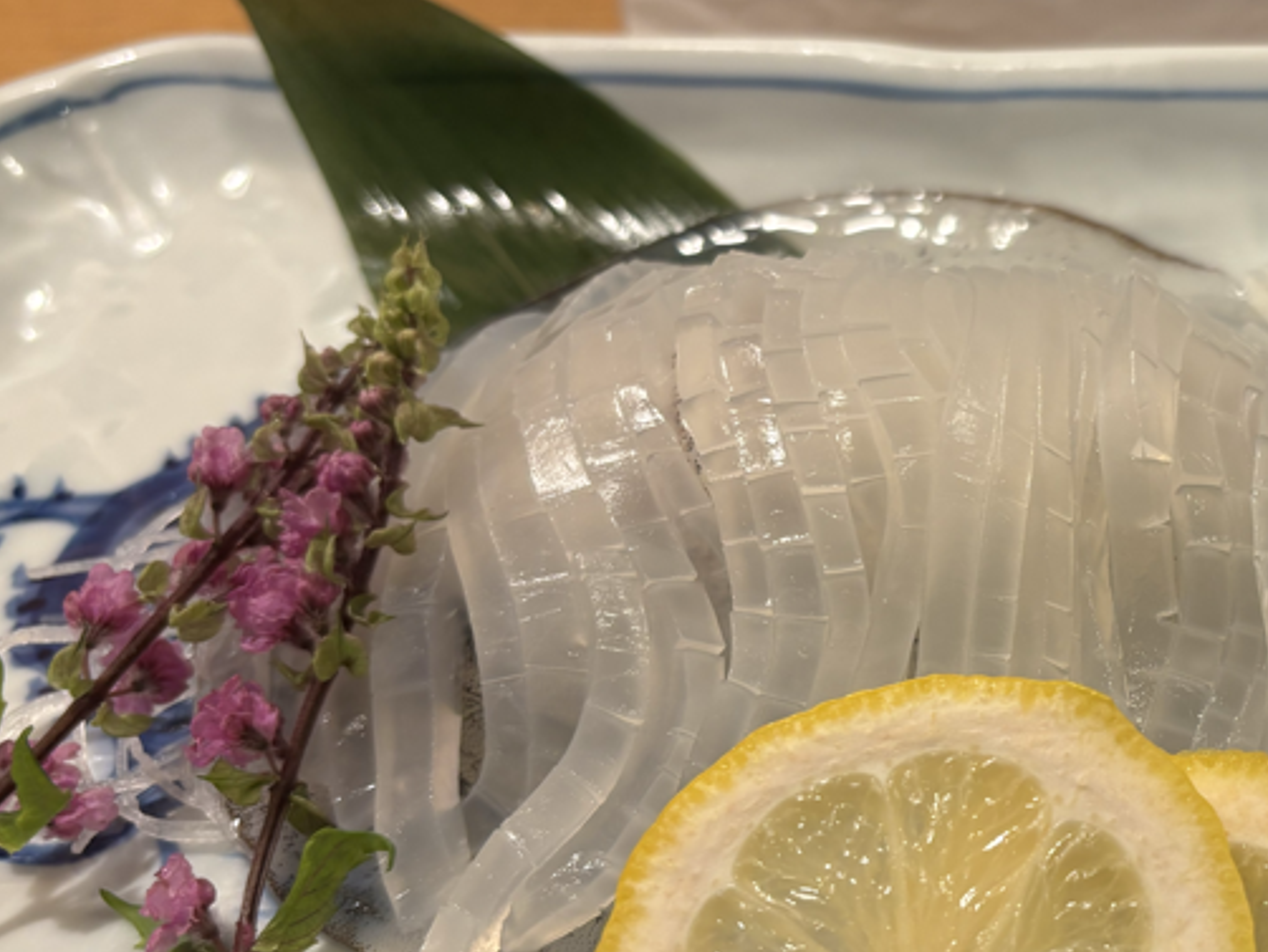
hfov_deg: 34.2
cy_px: 576
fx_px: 1942
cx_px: 1132
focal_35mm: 53
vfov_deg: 27.5
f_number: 1.6
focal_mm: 5.96
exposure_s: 1/60
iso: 80
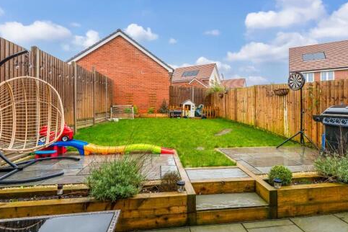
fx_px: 184
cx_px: 185
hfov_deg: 86.8
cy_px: 104
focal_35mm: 19
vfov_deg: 64.4
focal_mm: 14
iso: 250
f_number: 6.3
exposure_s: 1/50
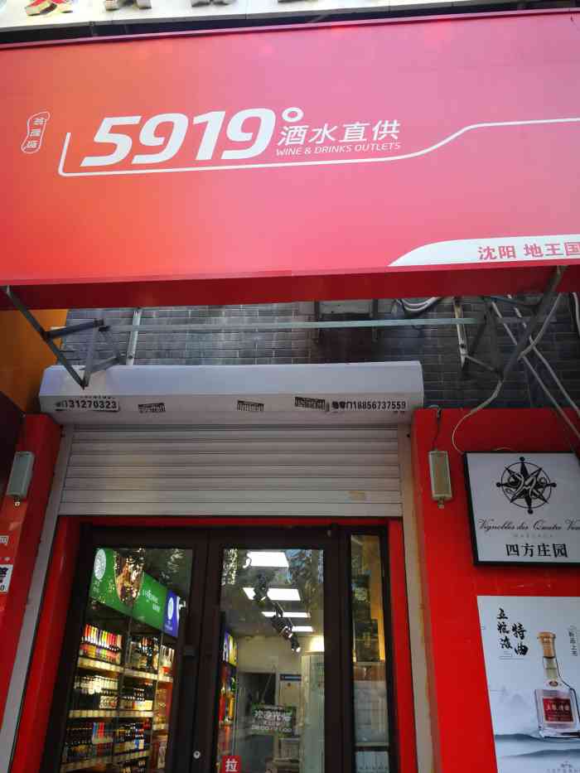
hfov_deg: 51.4
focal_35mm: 27
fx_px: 603
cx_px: 290
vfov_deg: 65.3
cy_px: 386
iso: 80
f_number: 2.2
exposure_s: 1/50
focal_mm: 3.95
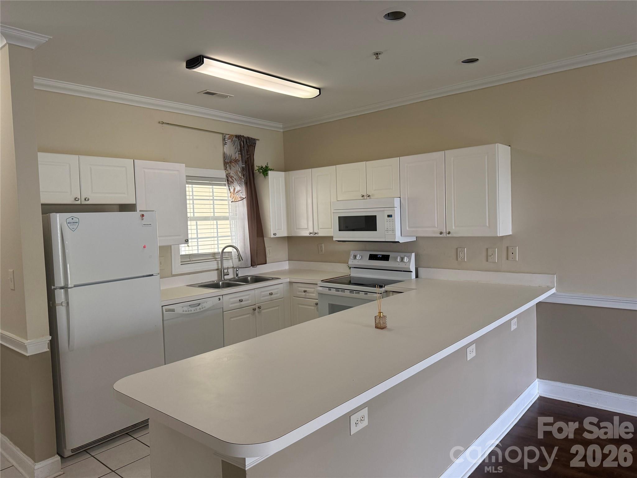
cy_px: 239
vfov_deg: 56.8
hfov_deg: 71.6
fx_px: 442
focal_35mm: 24
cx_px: 318
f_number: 1.78
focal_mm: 6.76
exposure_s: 1/204
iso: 160
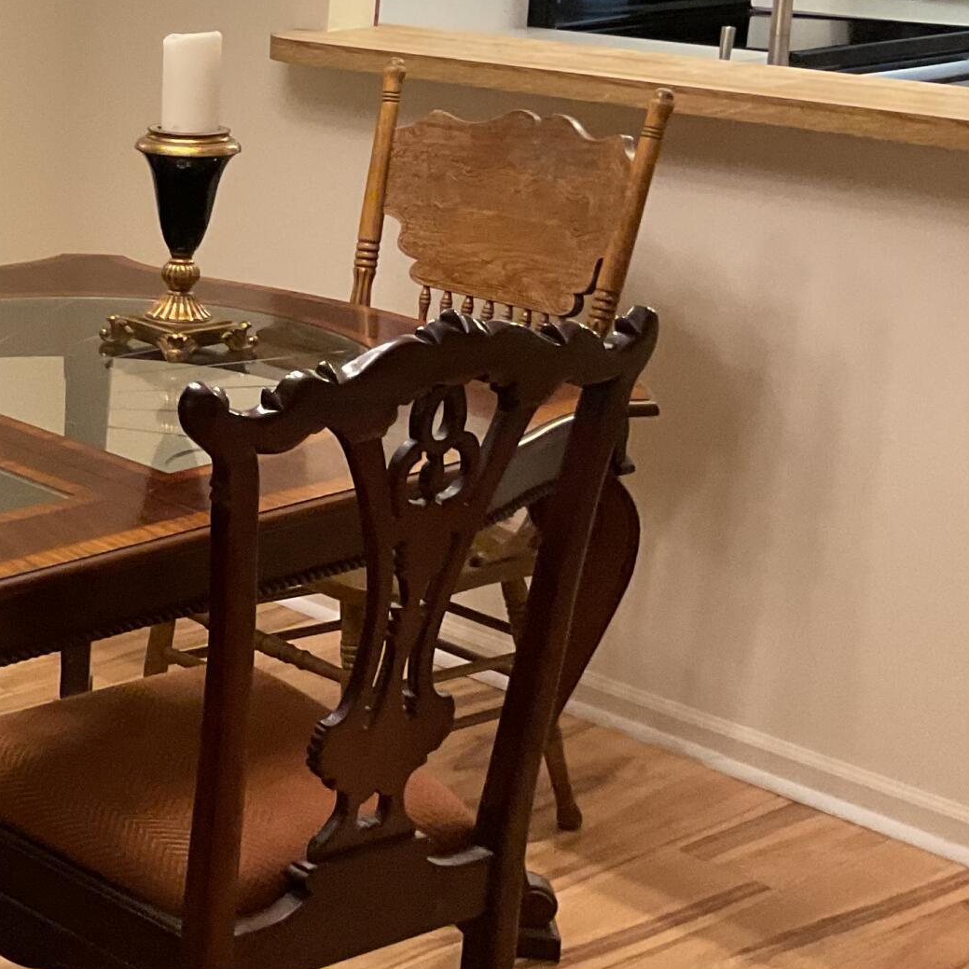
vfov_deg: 23.2
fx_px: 2344
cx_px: -352
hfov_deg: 20.9
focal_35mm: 74
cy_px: 267
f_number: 1.8
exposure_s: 1/60
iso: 125
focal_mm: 3
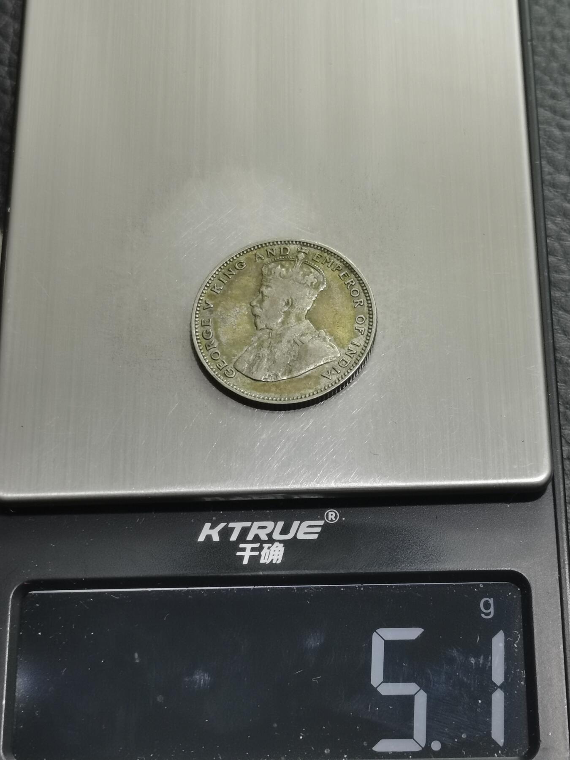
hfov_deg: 20.4
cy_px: 380
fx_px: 1581
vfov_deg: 27.0
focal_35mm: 72
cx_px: 285
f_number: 1.8
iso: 100
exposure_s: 1/100
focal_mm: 5.58
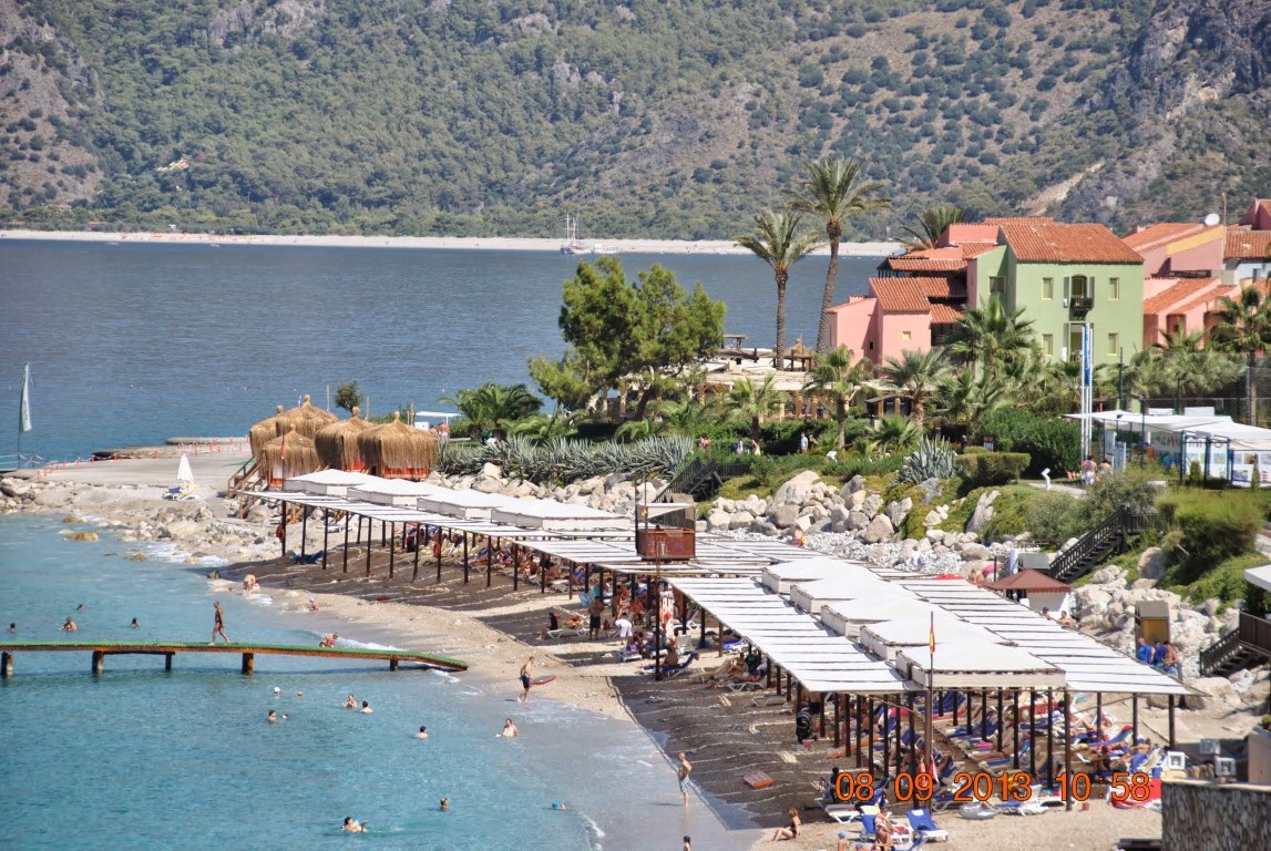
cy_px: 426
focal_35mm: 195
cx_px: 636
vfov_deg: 7.1
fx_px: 6893
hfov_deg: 10.5
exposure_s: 1/500
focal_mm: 130
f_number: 5.6
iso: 100
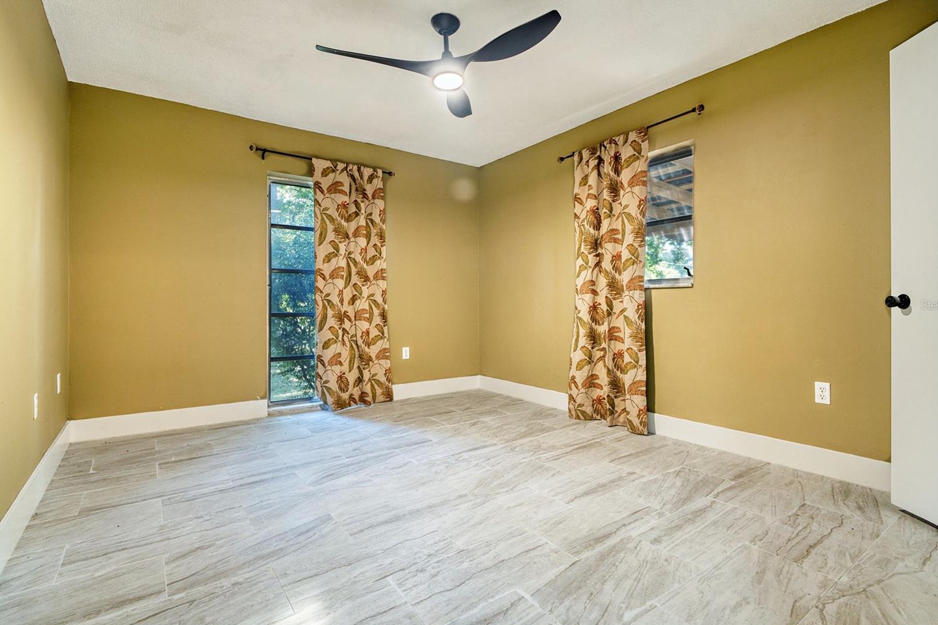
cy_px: 305
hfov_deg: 93.3
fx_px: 443
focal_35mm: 17
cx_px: 478
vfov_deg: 70.4
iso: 640
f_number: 6.3
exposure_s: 1/6
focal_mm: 16
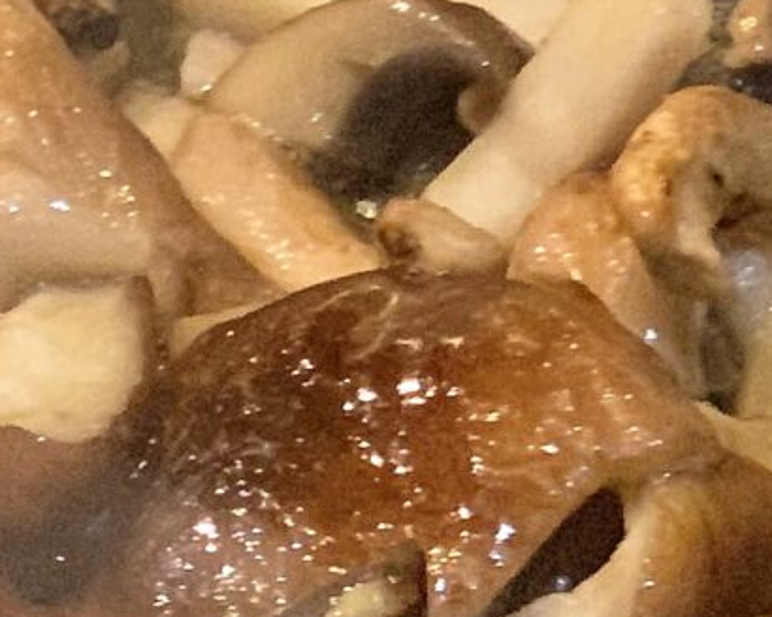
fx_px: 7243
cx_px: -442
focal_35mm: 317
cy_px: 1005
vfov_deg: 4.8
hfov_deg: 6.0
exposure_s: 1/33
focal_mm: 6
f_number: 2.4
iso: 320
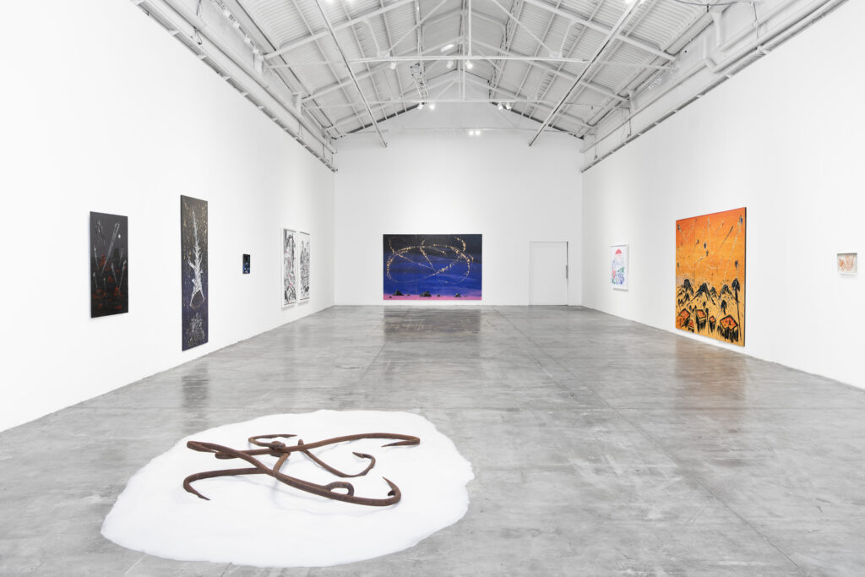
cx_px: 432
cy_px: 288
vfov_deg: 43.6
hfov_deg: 61.9
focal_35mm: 30
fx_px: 721
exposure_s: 1/2
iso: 50
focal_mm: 30
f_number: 5.6
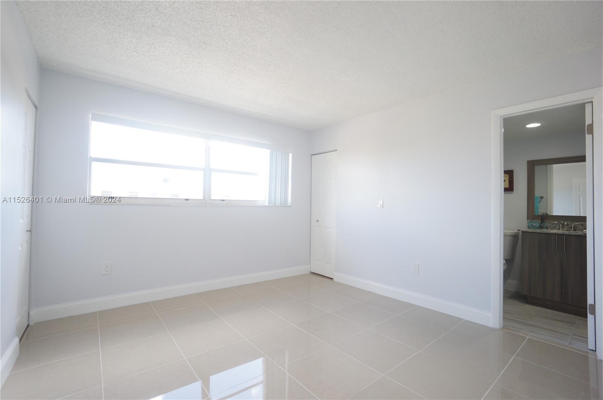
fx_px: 251
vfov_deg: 77.2
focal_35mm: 15
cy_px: 200
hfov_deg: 100.5
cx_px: 302
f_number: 4.5
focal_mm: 10
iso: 320
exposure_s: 1/125
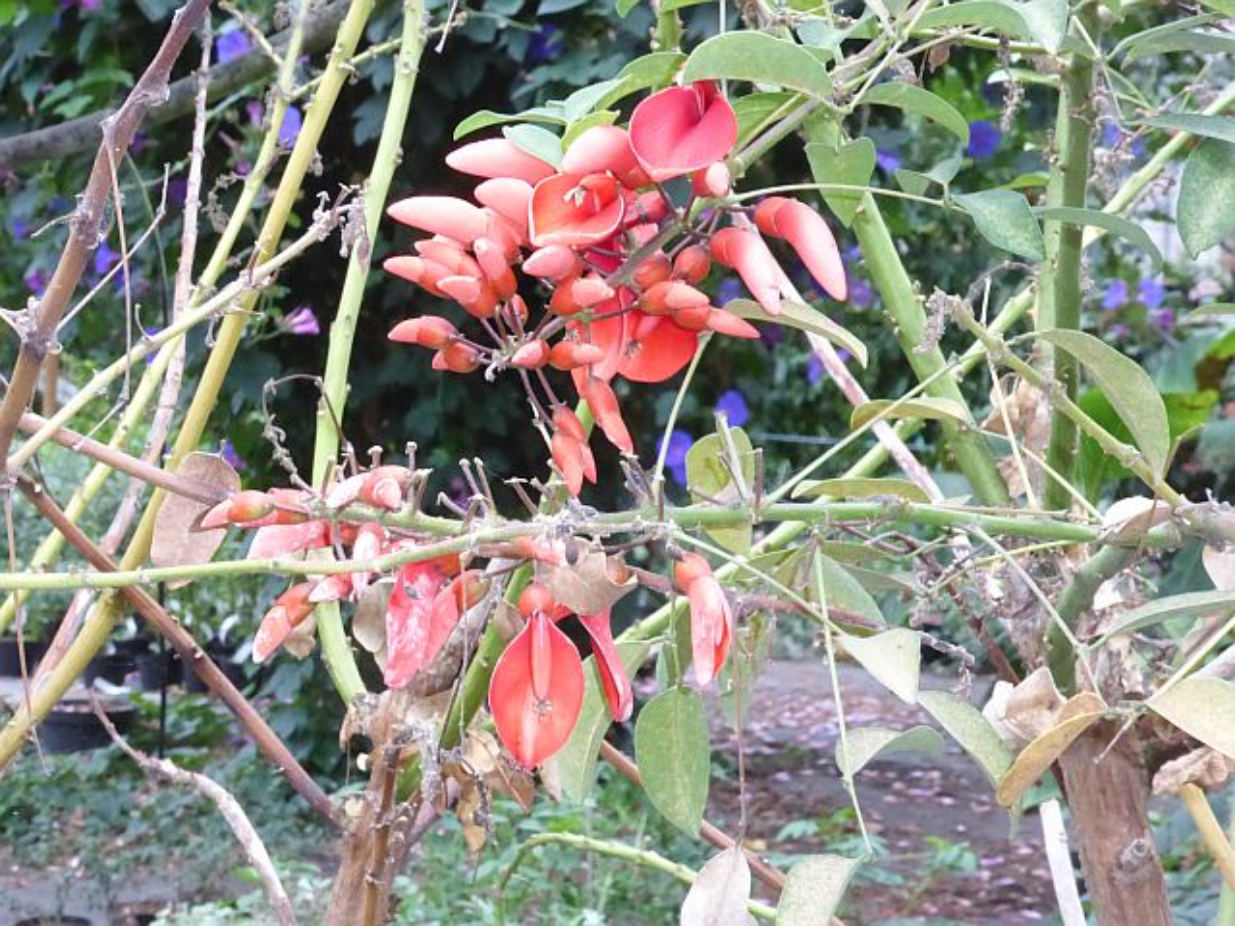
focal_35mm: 115
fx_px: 4103
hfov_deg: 17.1
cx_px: 618
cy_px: 463
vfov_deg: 12.9
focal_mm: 20.6
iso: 1250
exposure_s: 1/60
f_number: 8
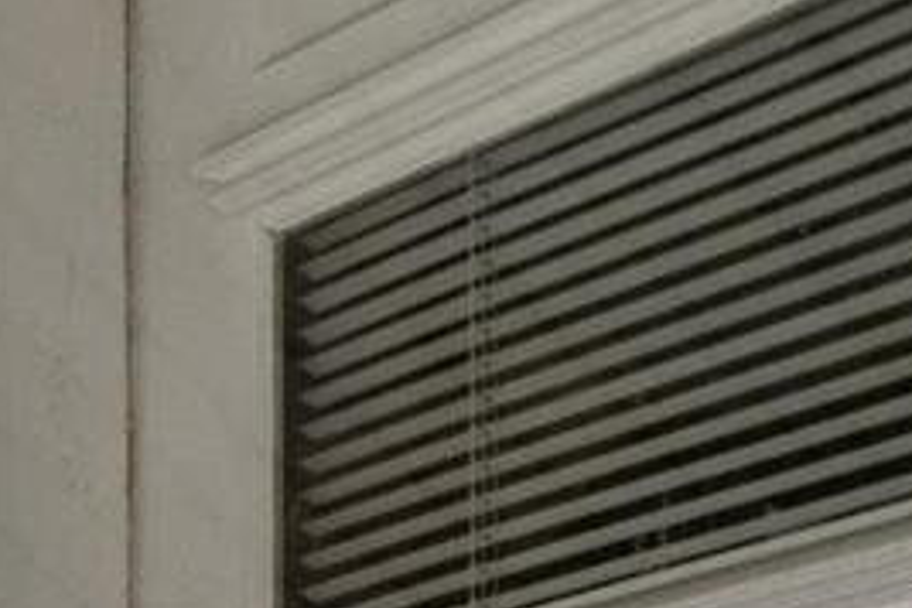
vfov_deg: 11.6
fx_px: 2432
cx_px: -786
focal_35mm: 96
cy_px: 1489
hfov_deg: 17.0
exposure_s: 1/250
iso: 400
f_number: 8
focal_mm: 8
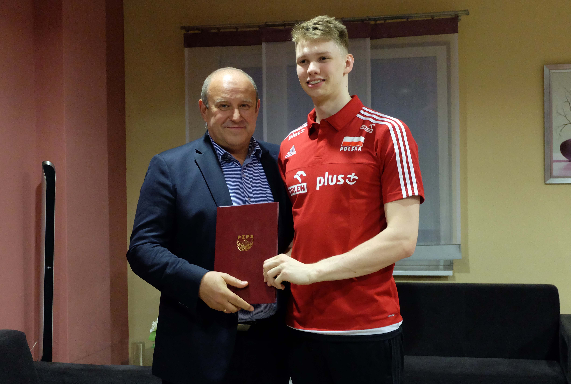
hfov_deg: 48.3
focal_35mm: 40
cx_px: 286
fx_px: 636
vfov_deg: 33.6
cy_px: 192
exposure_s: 1/50
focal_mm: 26.9
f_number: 4.5
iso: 5000
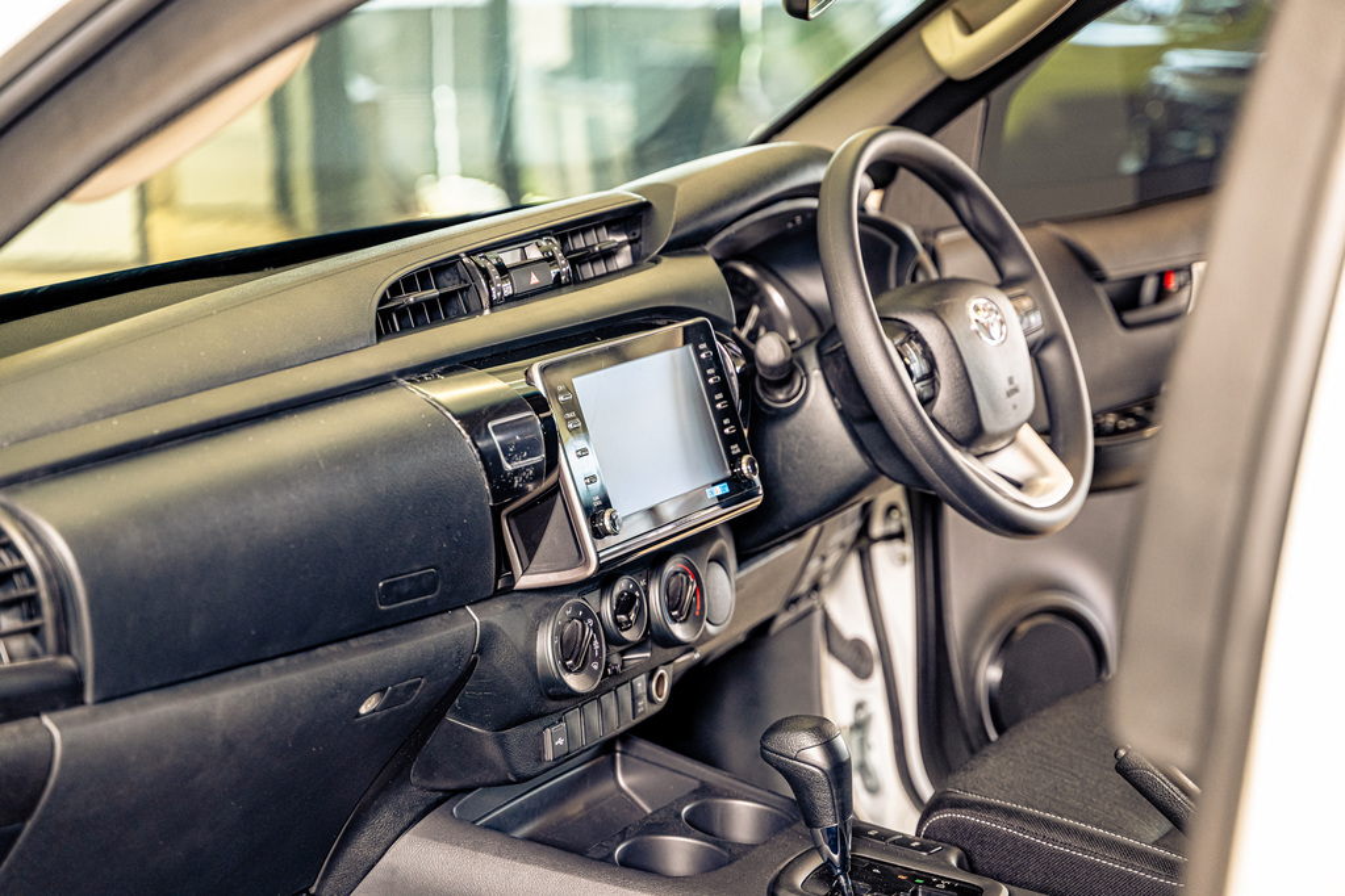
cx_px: 672
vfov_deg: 20.9
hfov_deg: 31.0
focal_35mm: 65
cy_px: 448
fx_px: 2428
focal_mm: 65
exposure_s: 1/125
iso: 1250
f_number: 3.2
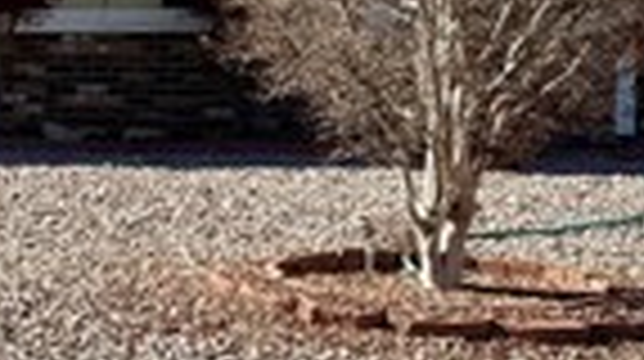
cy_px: 112
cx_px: -572
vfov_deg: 10.3
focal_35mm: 117
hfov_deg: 15.4
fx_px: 1995
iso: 80
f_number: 1.78
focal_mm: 6.76
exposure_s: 1/3953
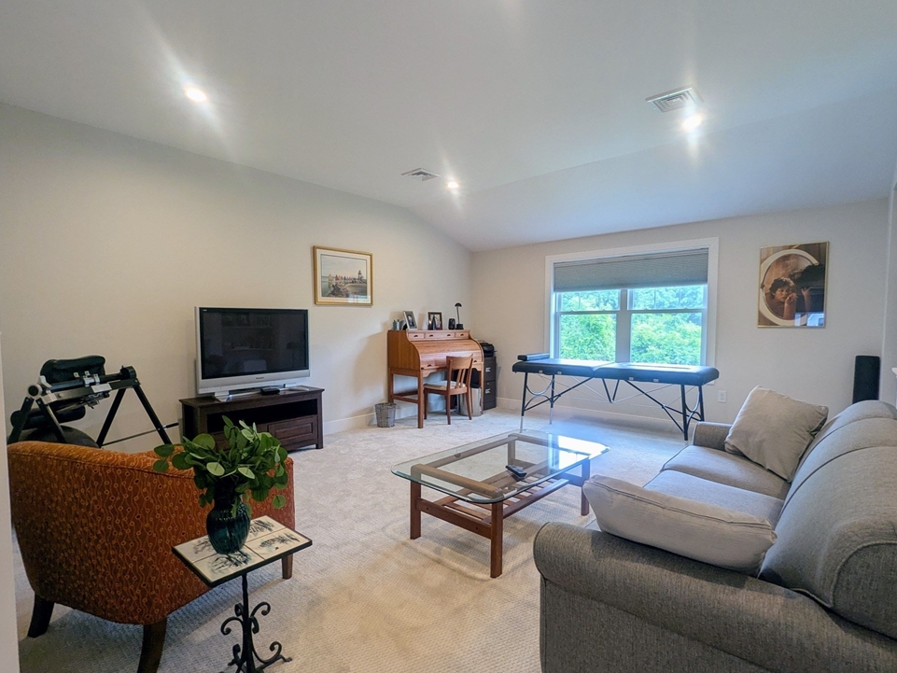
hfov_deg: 91.0
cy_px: 351
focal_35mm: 17
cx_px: 460
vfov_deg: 74.7
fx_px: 441
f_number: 2.2
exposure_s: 1/24
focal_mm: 2.35
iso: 46
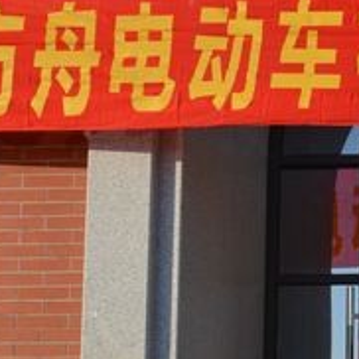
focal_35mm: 114
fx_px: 1332
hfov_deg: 14.4
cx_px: 533
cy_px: 328
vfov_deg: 15.2
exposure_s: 1/400
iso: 200
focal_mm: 25
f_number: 10
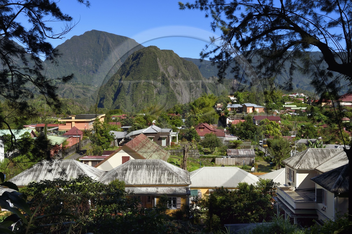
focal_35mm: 44
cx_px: 176
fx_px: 430
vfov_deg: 30.5
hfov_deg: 44.5
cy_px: 117
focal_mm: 44
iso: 200
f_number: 14
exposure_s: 1/320
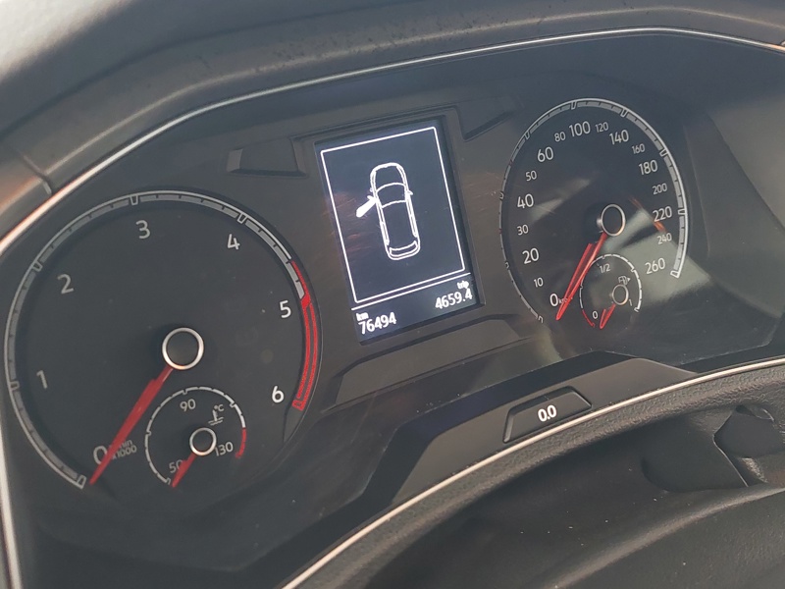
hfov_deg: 69.4
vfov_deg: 54.9
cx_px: 392
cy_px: 294
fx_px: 567
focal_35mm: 25
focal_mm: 5.23
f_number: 1.8
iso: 640
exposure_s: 1/15
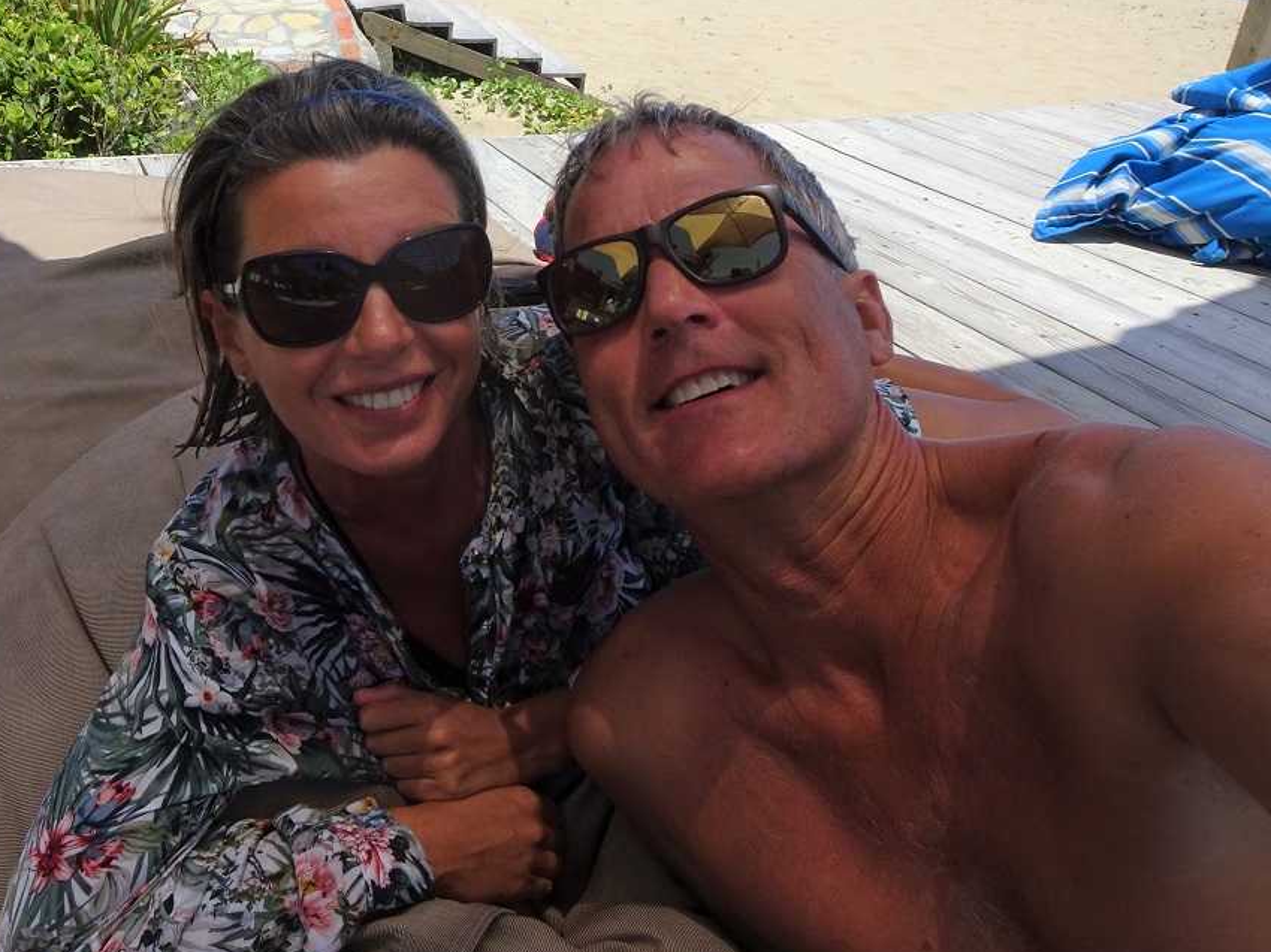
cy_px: 365
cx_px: 445
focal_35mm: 32
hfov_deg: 55.9
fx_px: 1175
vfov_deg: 43.8
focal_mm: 4.1
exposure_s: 1/1000
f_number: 3.5
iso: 80
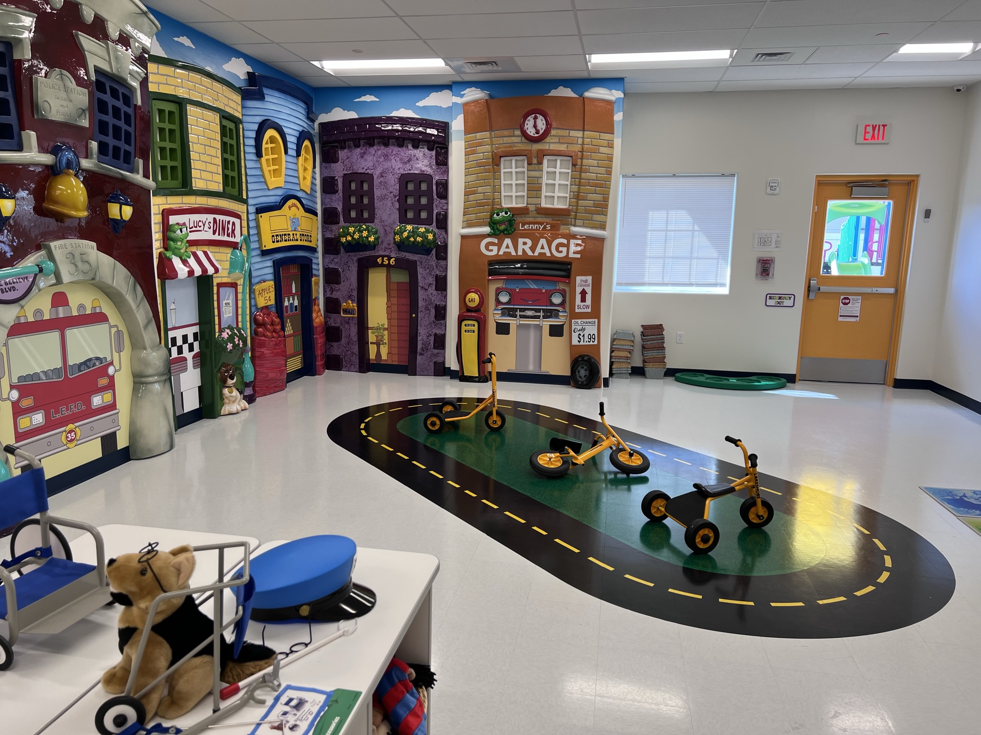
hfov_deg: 67.3
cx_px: 490
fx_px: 737
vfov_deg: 53.1
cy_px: 368
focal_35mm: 26
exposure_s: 1/225
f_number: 1.5
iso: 50
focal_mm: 5.7
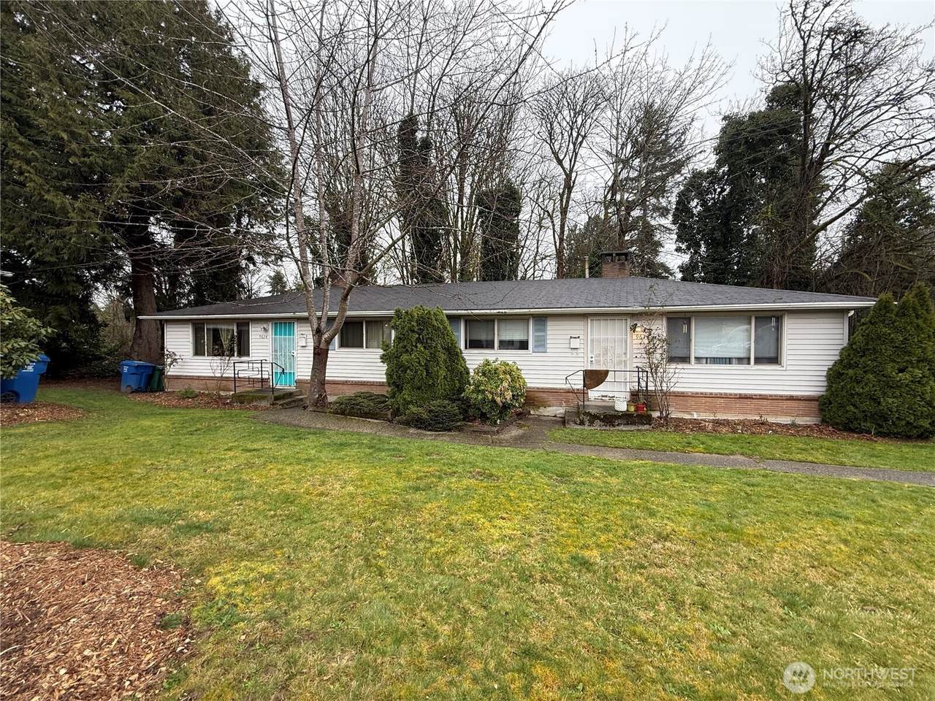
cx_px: 468
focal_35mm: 14
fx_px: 378
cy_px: 350
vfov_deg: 85.7
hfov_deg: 102.1
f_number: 2.2
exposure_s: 1/164
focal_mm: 2.22
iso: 50
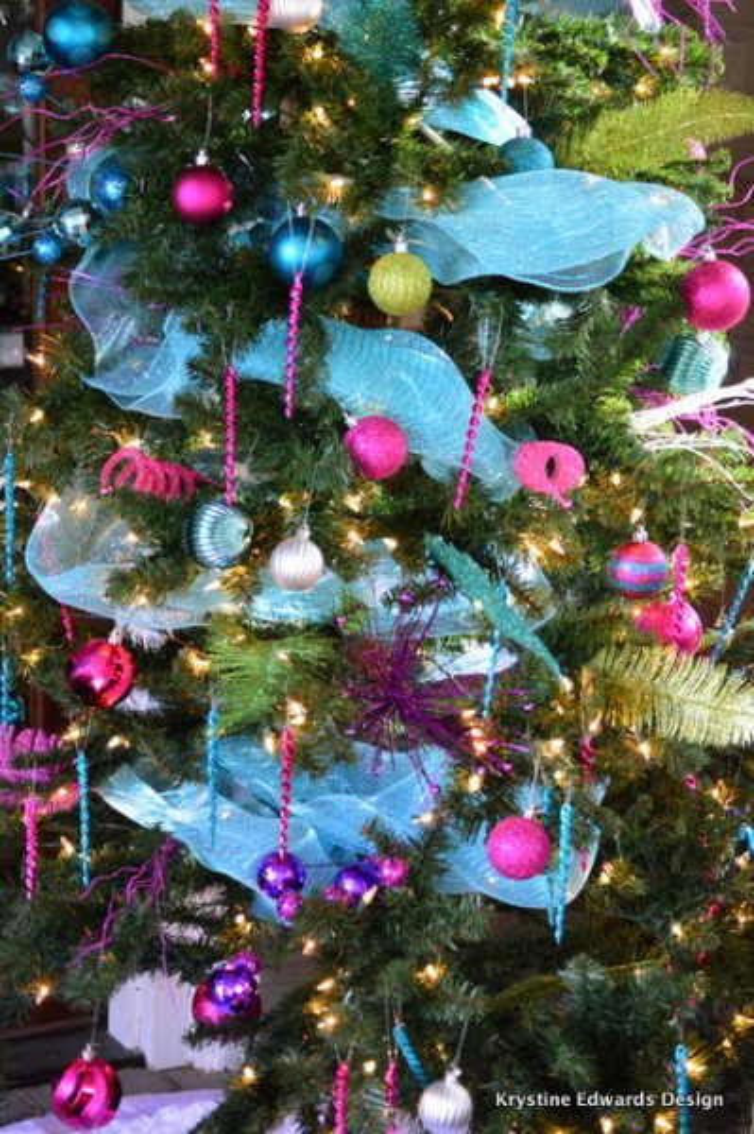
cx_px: 377
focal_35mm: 90
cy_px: 567
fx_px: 2832
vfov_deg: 22.6
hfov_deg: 15.2
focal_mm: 60
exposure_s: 1/100
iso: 2500
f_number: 4
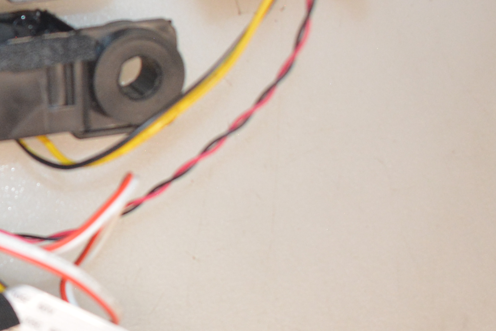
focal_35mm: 123
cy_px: 186
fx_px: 1690
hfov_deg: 15.3
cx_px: -269
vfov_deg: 11.2
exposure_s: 1/200
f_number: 4
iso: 1000
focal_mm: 25
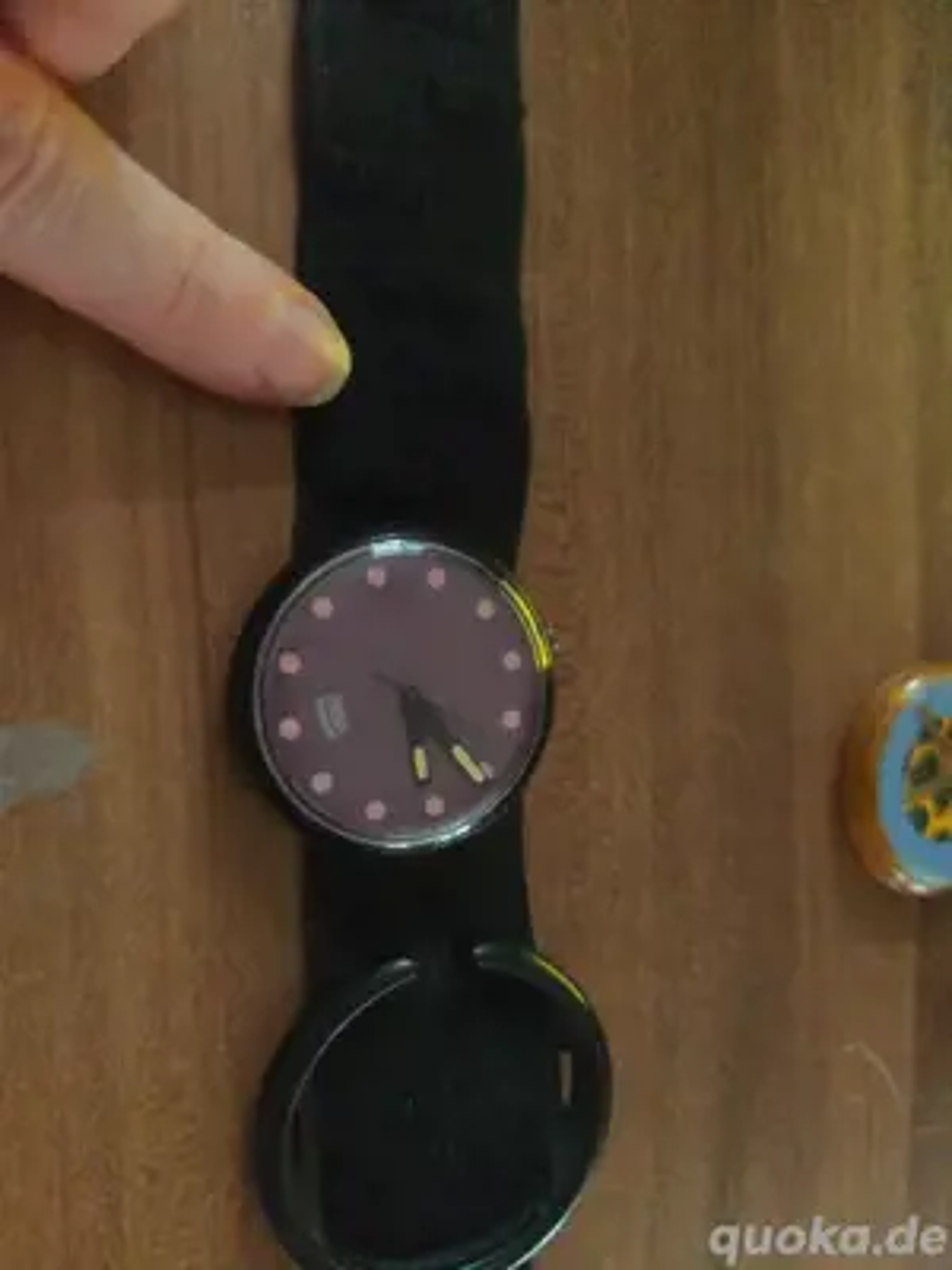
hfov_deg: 58.9
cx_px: 476
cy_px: 635
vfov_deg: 73.9
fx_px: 843
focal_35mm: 23
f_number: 1.65
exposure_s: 1/100
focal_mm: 6.19
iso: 10877
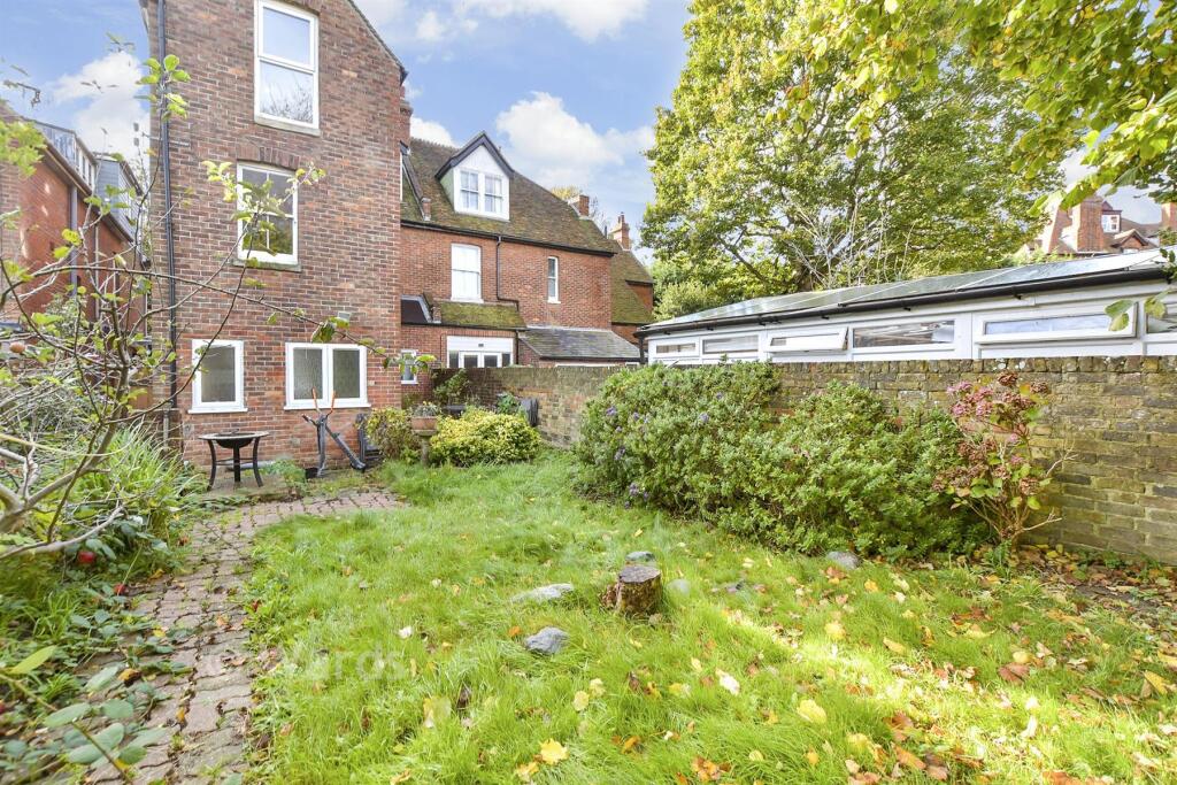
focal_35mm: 15
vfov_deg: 77.3
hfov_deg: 100.4
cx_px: 588
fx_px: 490
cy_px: 392
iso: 160
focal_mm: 10
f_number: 6.3
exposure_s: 1/60
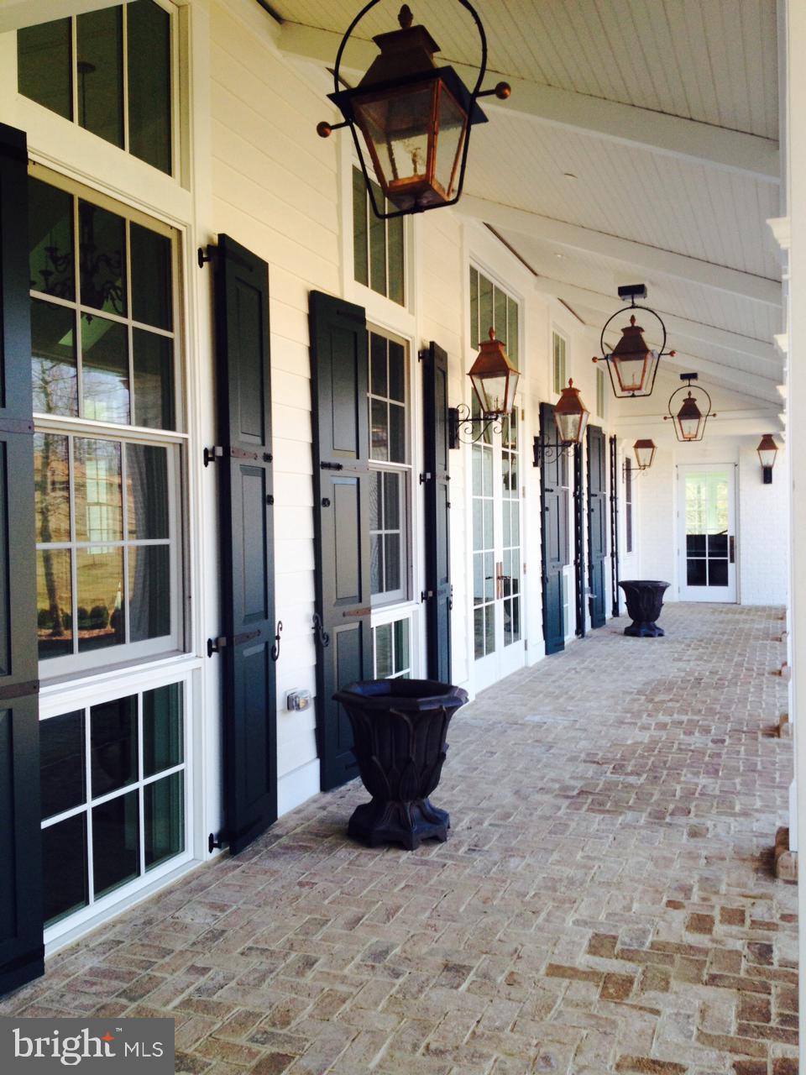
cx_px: 403
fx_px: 1087
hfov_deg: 40.7
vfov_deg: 52.6
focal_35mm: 35
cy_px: 538
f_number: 2.4
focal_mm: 4.28
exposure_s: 1/172
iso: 50
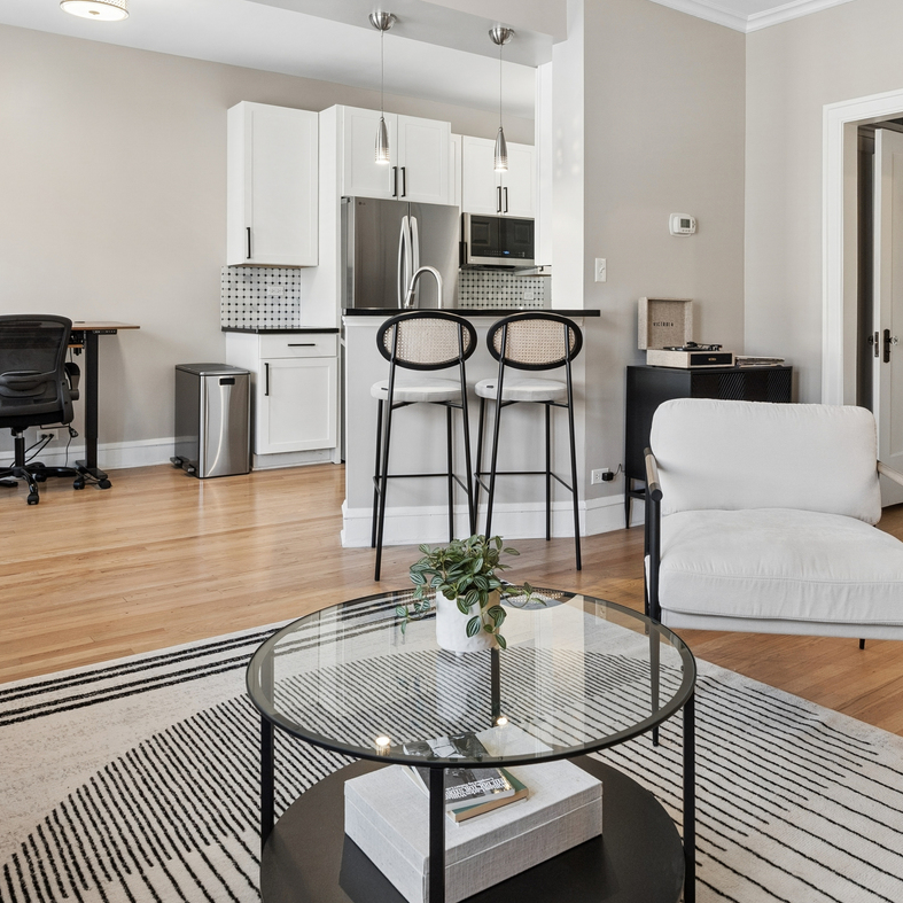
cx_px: 496
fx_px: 826
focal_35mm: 28
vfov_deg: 56.7
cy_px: 350
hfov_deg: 57.2
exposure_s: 1/20
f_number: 8
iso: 400
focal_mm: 16
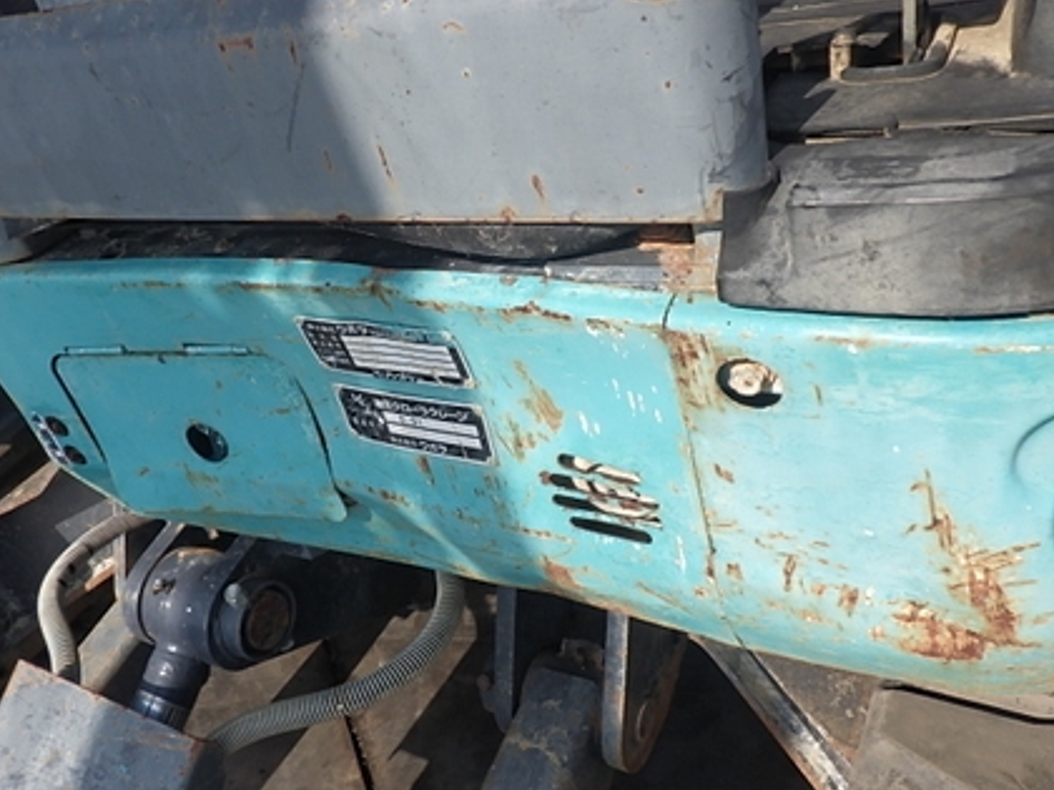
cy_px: 414
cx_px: 484
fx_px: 974
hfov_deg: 56.7
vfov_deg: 44.1
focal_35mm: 32
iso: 125
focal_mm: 5
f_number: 4.2
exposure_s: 1/640
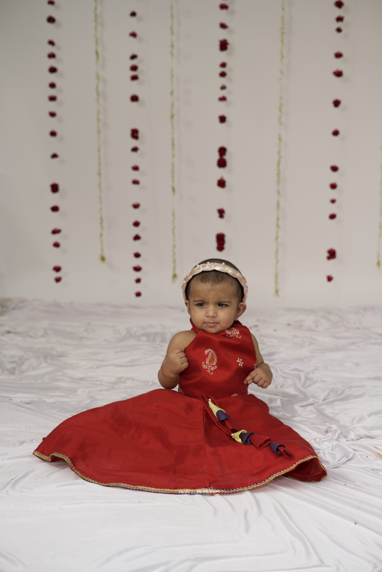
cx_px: 191
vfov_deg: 39.6
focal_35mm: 50
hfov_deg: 27.0
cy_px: 286
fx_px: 796
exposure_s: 1/250
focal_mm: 50
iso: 64
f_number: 3.2
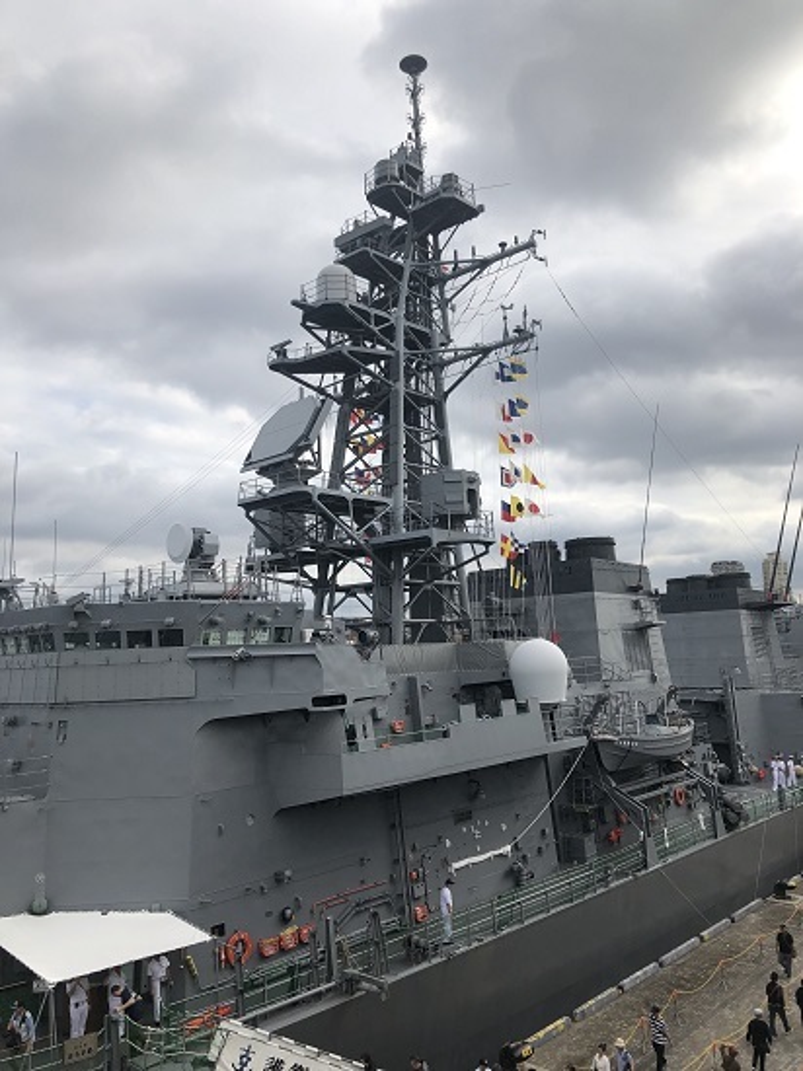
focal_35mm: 28
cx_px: 402
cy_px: 536
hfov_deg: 49.7
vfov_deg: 63.5
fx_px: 867
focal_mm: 3.99
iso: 20
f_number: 1.8
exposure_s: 1/2208
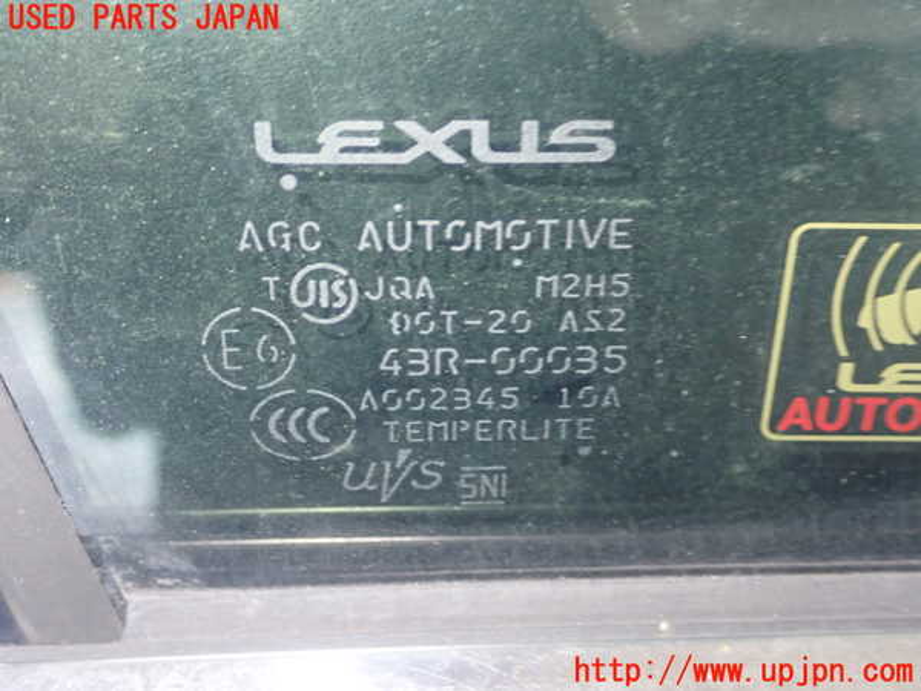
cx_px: 460
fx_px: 1224
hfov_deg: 41.2
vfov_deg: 31.5
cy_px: 346
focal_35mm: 46
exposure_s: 1/13
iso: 800
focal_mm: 8.41
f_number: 3.1
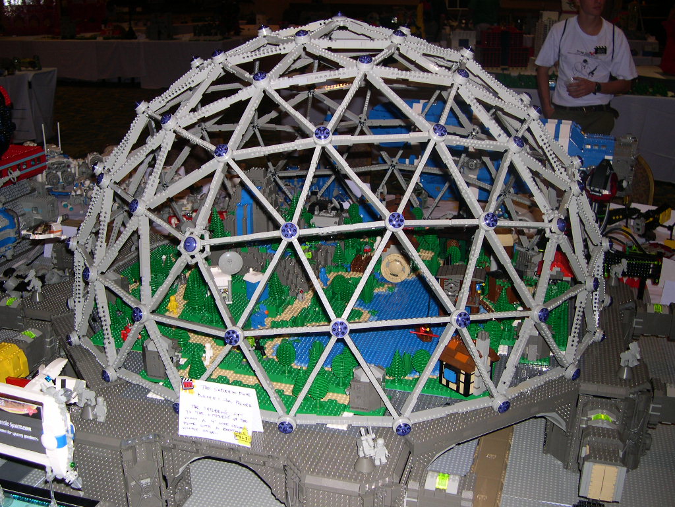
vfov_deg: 37.7
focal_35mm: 38
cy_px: 254
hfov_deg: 49.0
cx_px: 338
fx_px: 741
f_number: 2.8
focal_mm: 8
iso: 100
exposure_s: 1/60
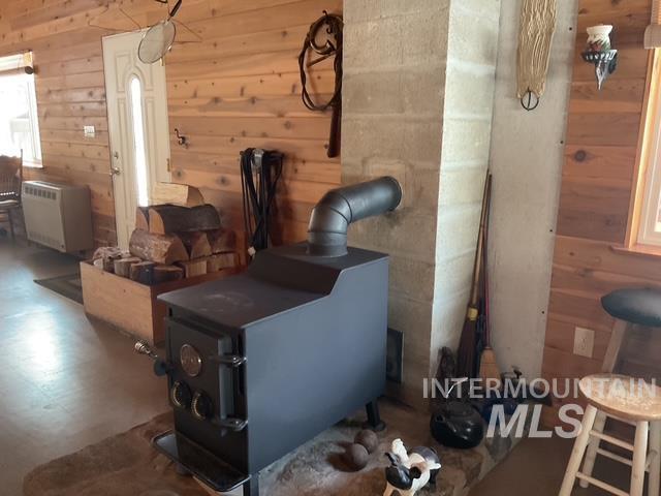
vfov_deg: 48.2
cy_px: 248
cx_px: 330
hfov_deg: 61.7
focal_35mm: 29
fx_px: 554
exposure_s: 1/40
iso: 200
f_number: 1.8
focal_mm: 3
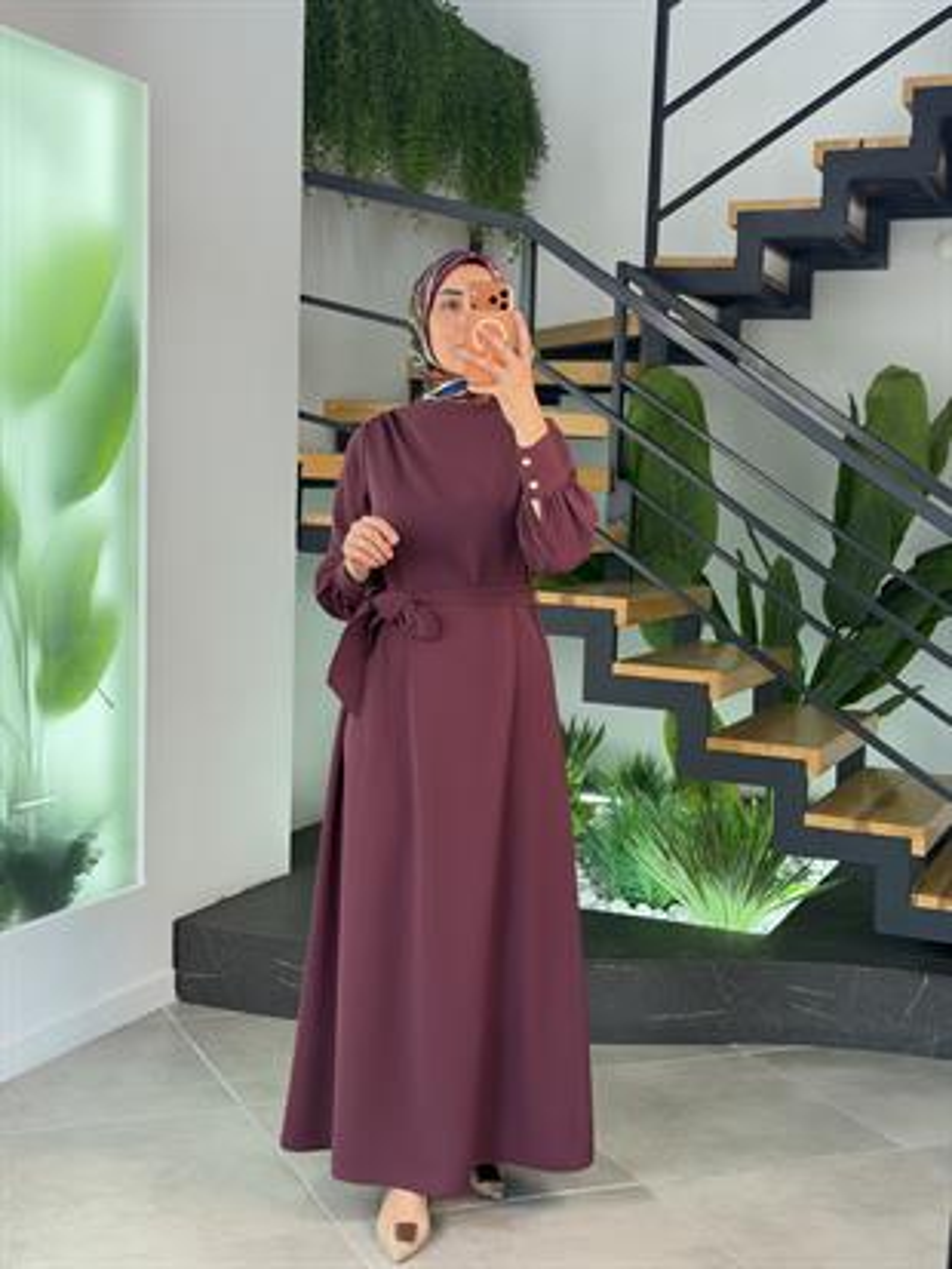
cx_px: 476
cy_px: 634
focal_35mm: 48
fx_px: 1759
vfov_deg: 39.6
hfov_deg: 30.3
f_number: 1.78
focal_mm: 6.76
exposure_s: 1/100
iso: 80
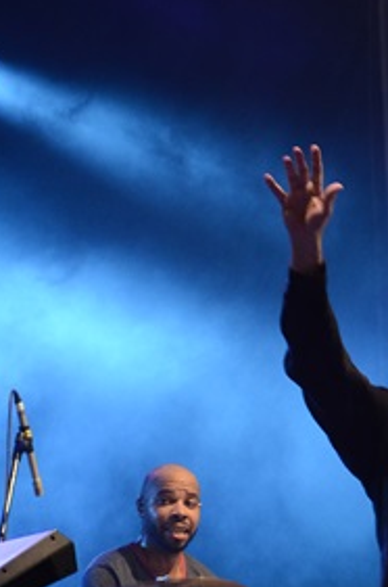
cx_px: 540
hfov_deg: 3.0
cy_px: 460
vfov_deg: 4.6
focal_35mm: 448
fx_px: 7285
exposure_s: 1/50
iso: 1600
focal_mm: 105
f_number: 5.6
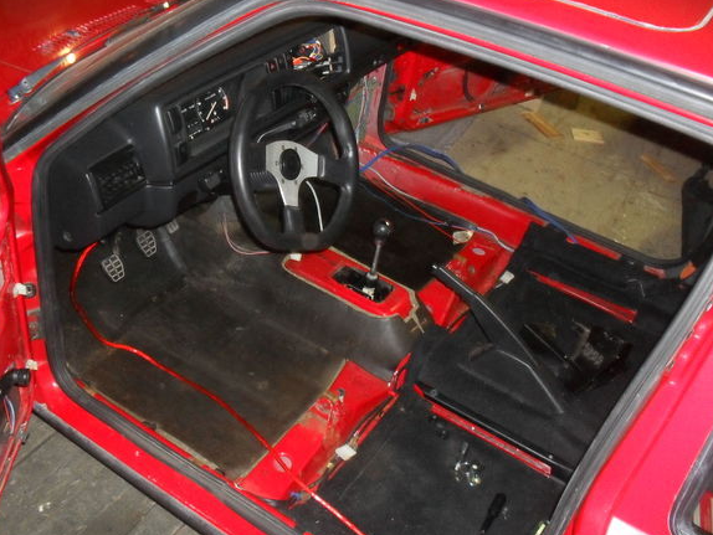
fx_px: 804
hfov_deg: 47.8
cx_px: 345
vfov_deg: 36.8
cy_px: 262
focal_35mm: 39
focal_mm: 6.3
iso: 400
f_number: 3.2
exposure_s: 1/45
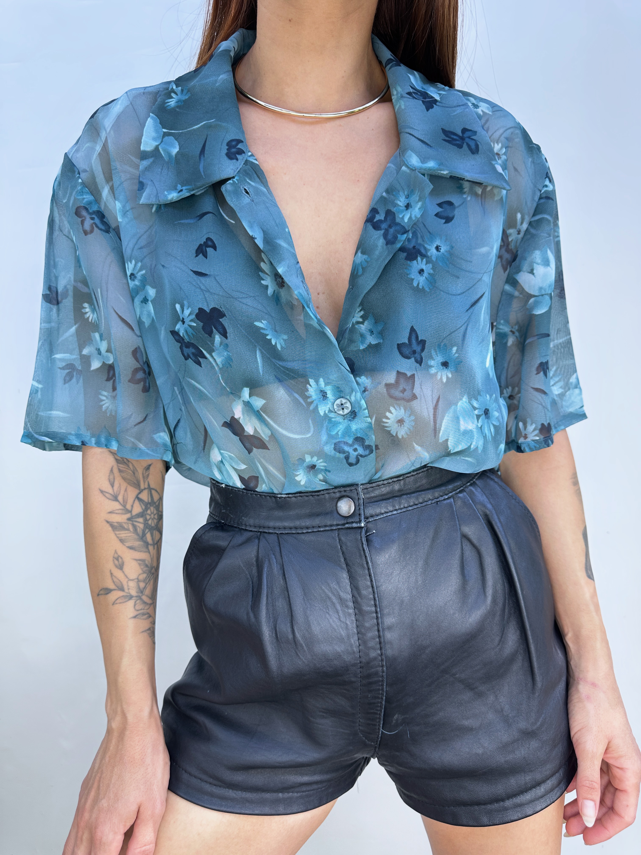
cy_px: 428
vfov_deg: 71.6
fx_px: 593
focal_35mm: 24
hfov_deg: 56.8
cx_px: 320
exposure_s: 1/133
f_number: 1.78
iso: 64
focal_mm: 6.86
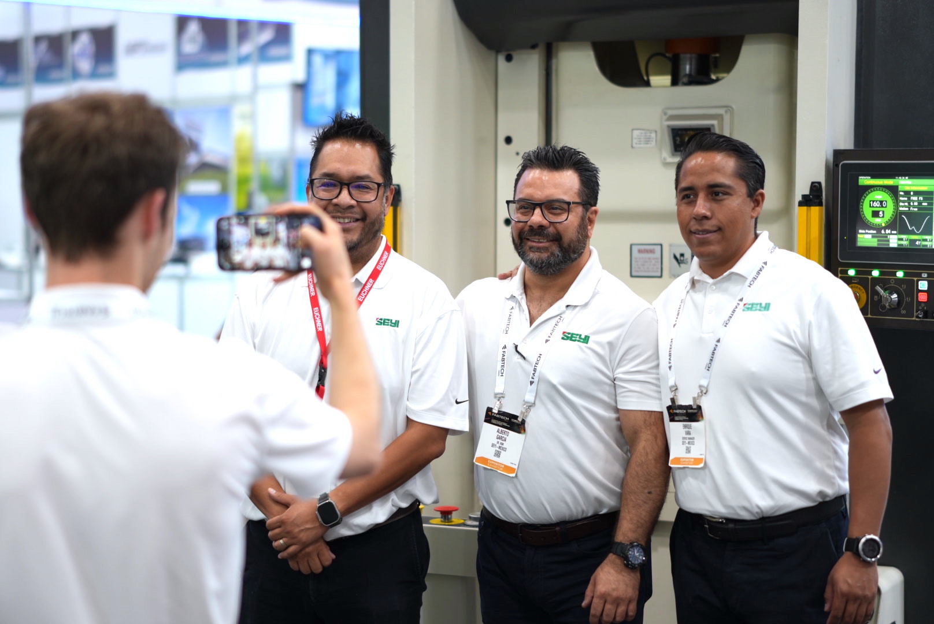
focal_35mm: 75
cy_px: 312
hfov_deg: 27.0
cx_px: 467
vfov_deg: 18.2
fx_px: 1947
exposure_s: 1/80
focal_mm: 50
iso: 160
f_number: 1.4
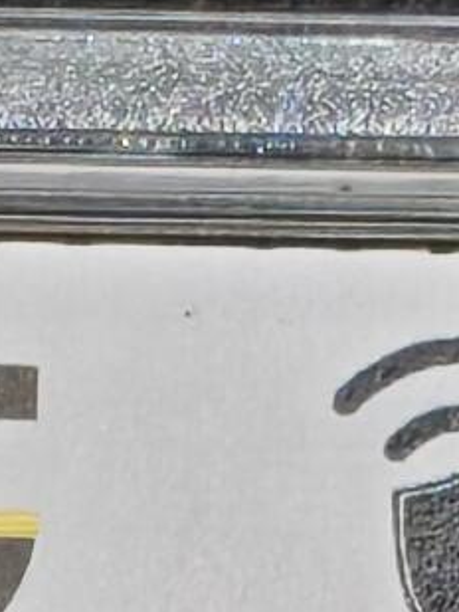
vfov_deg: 2.9
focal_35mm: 676
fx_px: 11943
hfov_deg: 2.2
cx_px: -228
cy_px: 1670
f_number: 1.5
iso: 50
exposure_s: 1/1380
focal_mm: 4.94
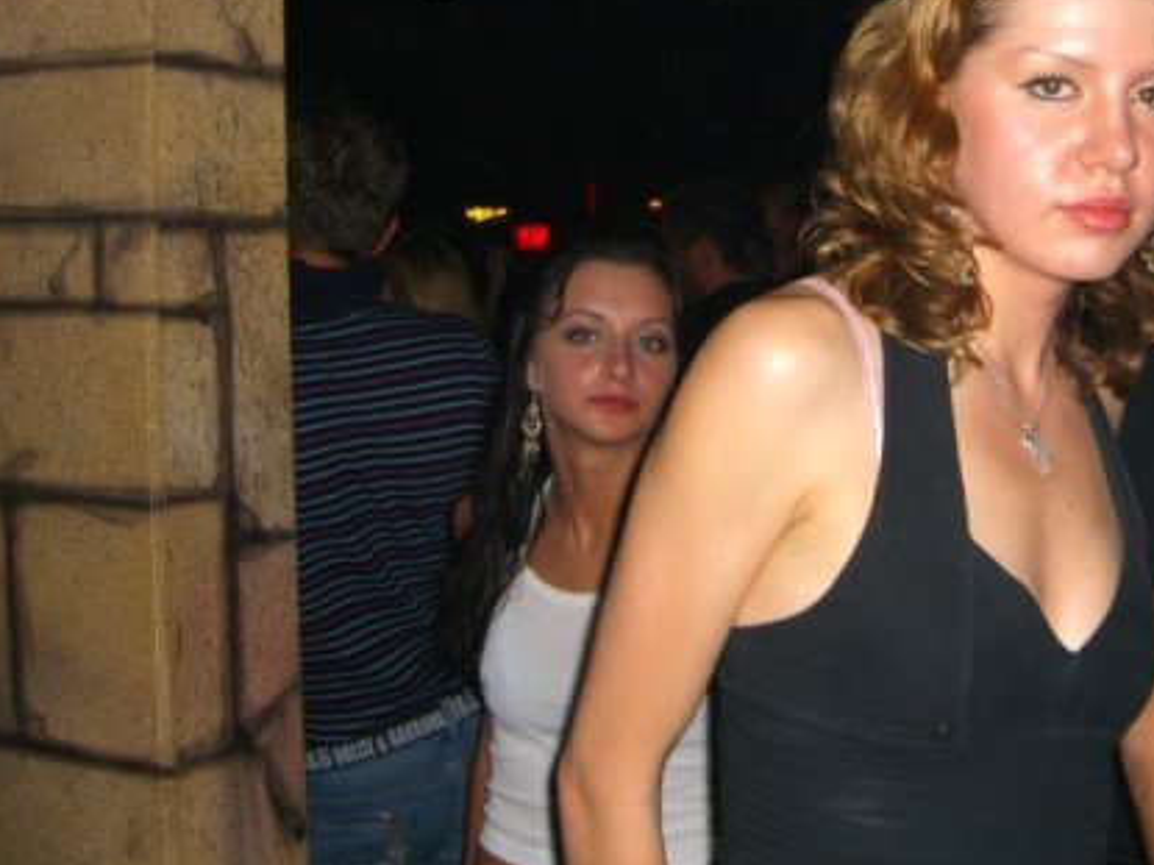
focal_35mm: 55
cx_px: 806
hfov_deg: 34.5
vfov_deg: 26.3
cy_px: 253
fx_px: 1833
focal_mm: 7.9
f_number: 2.8
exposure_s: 1/60
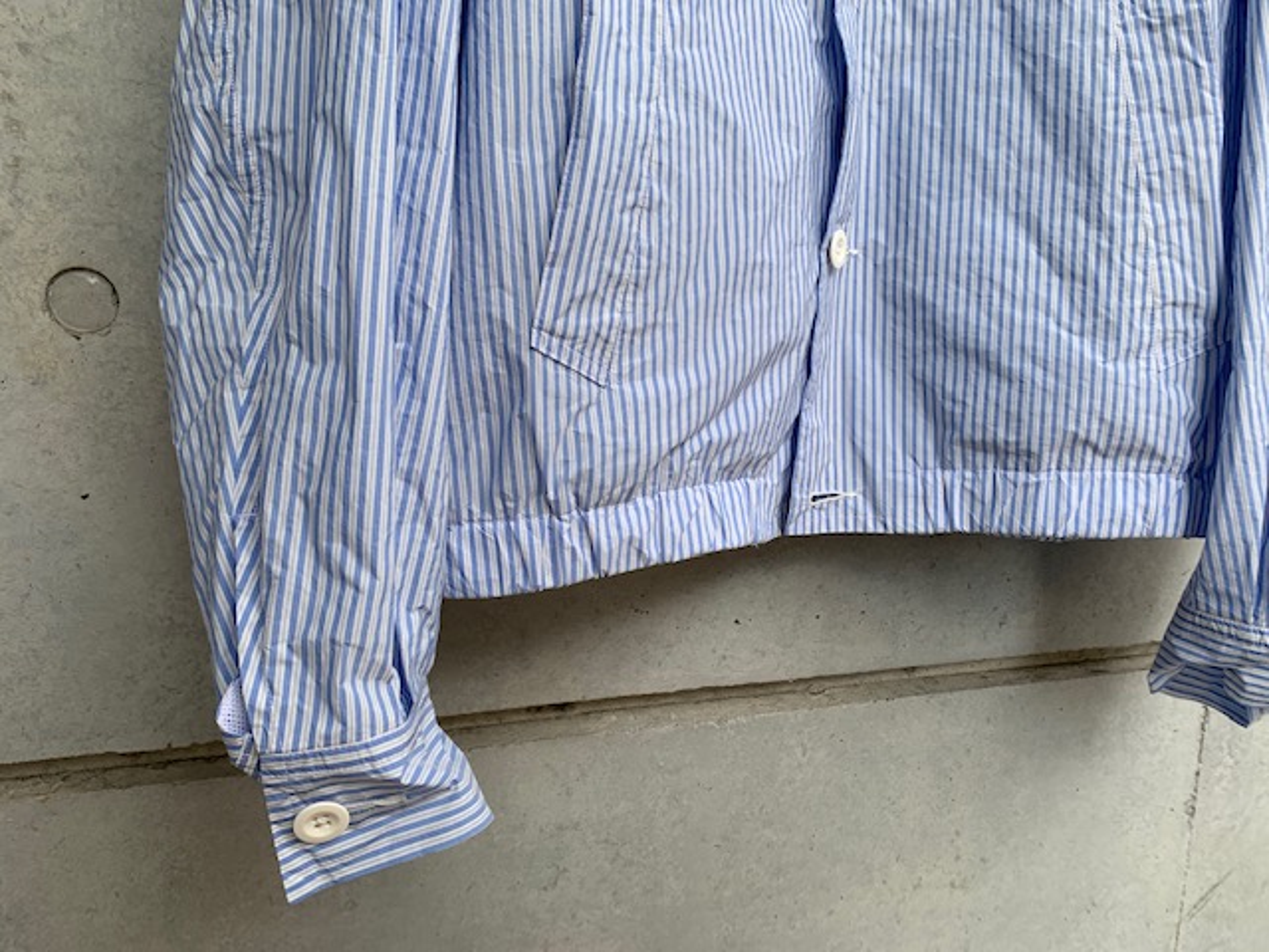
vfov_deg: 53.1
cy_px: 476
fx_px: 953
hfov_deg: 67.3
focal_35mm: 26
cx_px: 634
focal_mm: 4.25
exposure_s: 1/245
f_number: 1.8
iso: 25
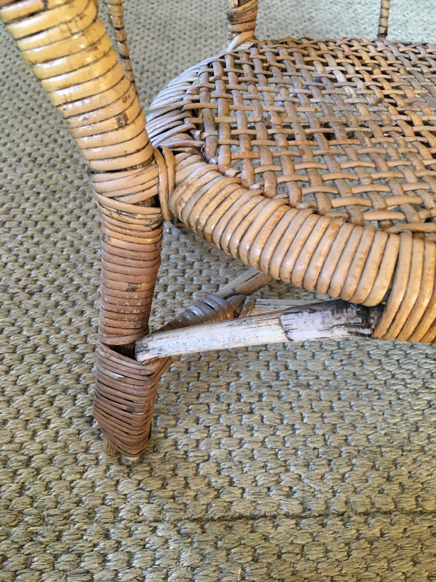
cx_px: 218
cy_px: 291
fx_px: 487
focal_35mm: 29
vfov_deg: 61.7
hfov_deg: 48.2
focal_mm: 4.15
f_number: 2.2
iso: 200
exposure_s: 1/33
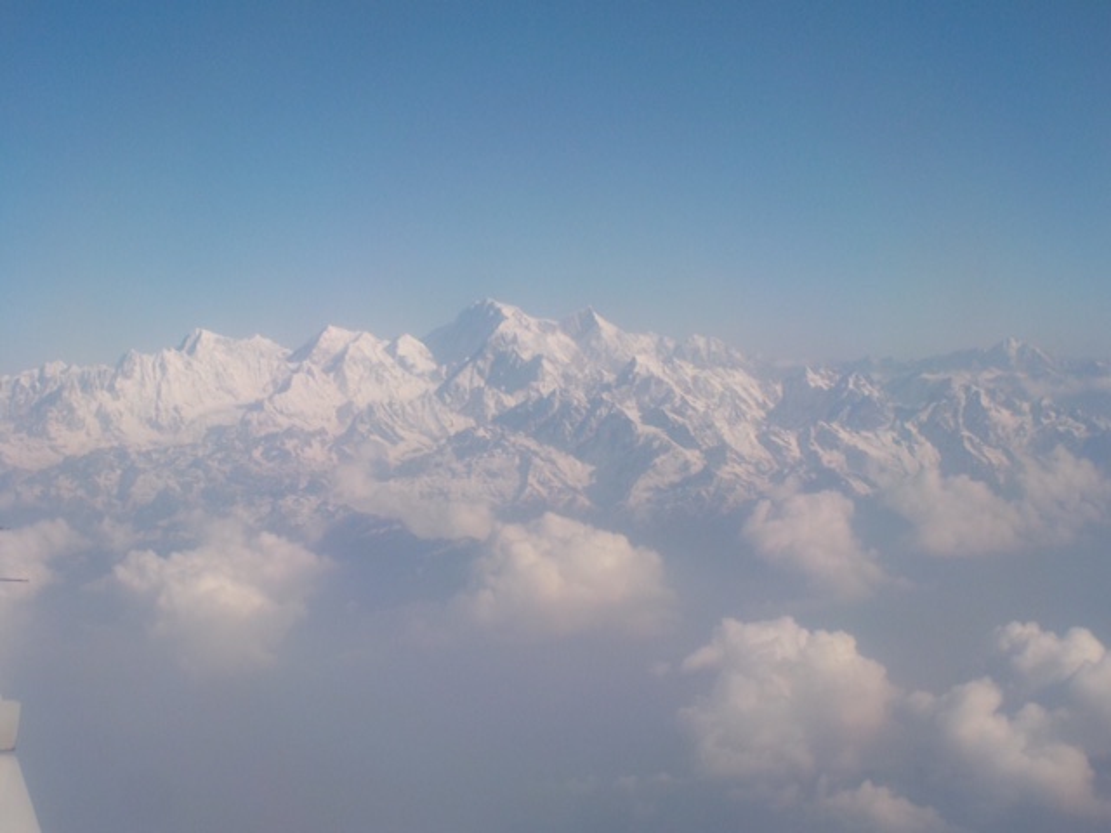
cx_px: 556
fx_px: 2279
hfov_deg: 27.4
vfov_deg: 20.7
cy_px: 416
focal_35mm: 71
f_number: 5.3
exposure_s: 1/160
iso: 125
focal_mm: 9.7
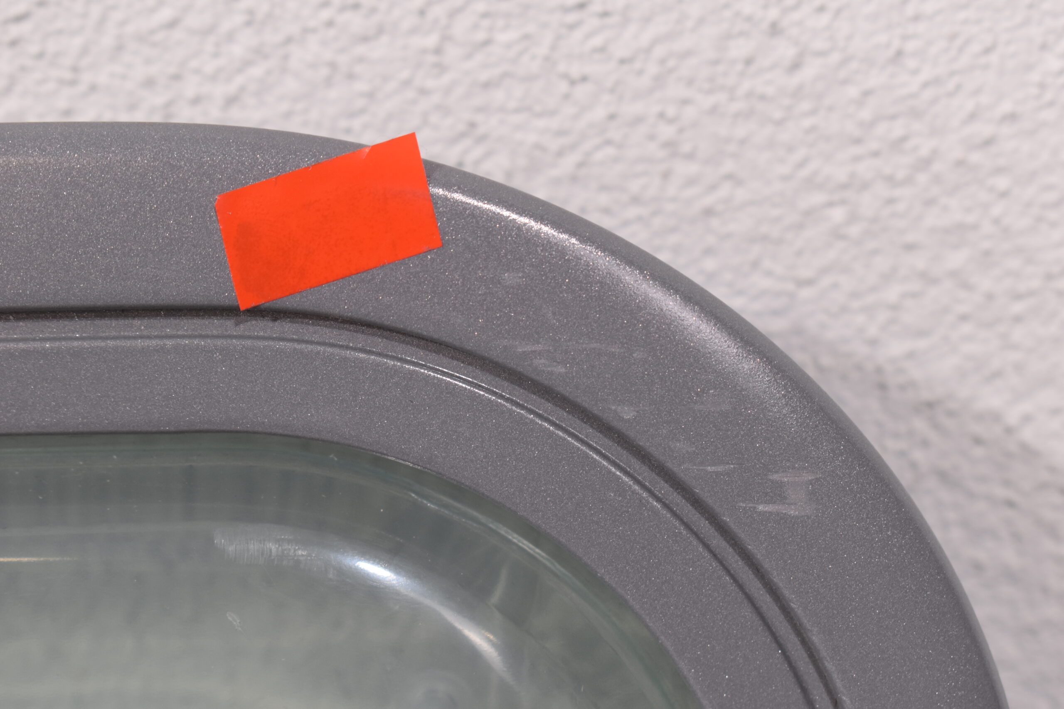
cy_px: 354
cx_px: 532
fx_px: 2438
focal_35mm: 82
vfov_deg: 16.6
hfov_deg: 24.6
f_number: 7.1
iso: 400
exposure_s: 1/60
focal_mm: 55
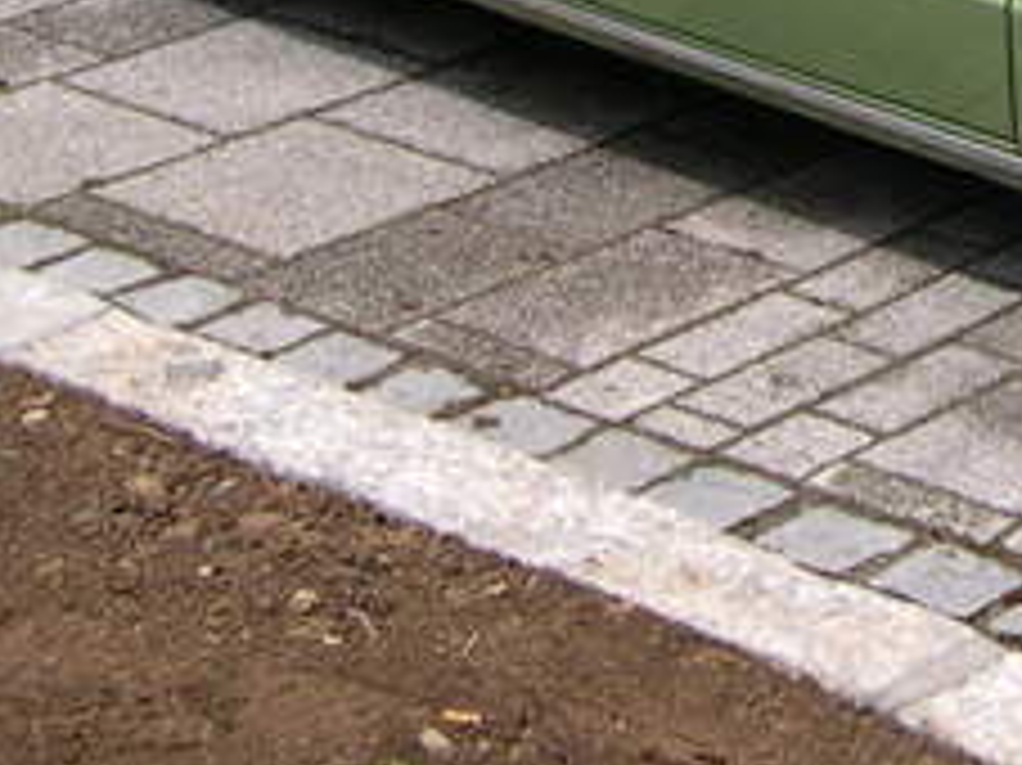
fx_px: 3954
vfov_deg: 10.7
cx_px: 1288
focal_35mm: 134
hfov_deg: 14.2
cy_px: -328
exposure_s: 1/105
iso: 100
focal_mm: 8
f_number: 7.6
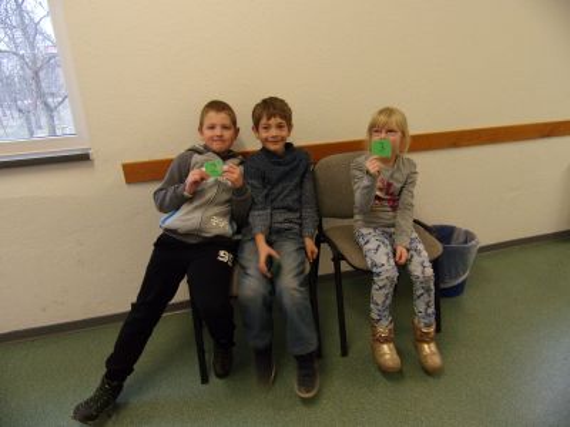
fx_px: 412
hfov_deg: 69.4
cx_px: 285
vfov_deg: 54.9
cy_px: 214
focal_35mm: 25
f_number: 3.5
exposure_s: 1/17
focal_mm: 4.5
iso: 211
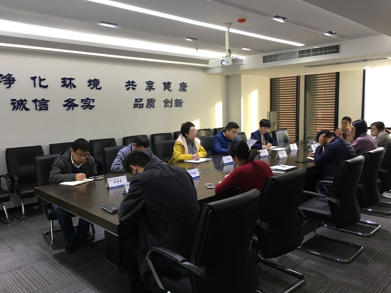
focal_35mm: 29
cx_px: 196
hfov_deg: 61.7
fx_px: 328
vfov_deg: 48.2
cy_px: 146
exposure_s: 1/17
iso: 50
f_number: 2.2
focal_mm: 4.15
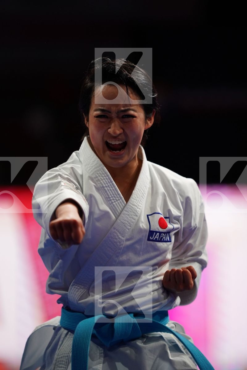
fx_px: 4116
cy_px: 185
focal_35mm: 400
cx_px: 124
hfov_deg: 3.4
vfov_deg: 5.2
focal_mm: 400
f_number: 2.8
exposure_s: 1/500
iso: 1250
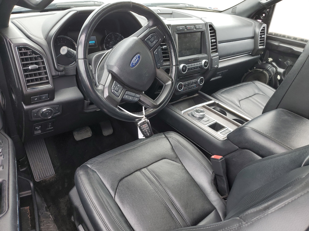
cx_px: 154
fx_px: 232
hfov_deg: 67.3
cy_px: 116
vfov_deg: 53.1
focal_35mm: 26
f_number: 1.5
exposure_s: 1/102
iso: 50
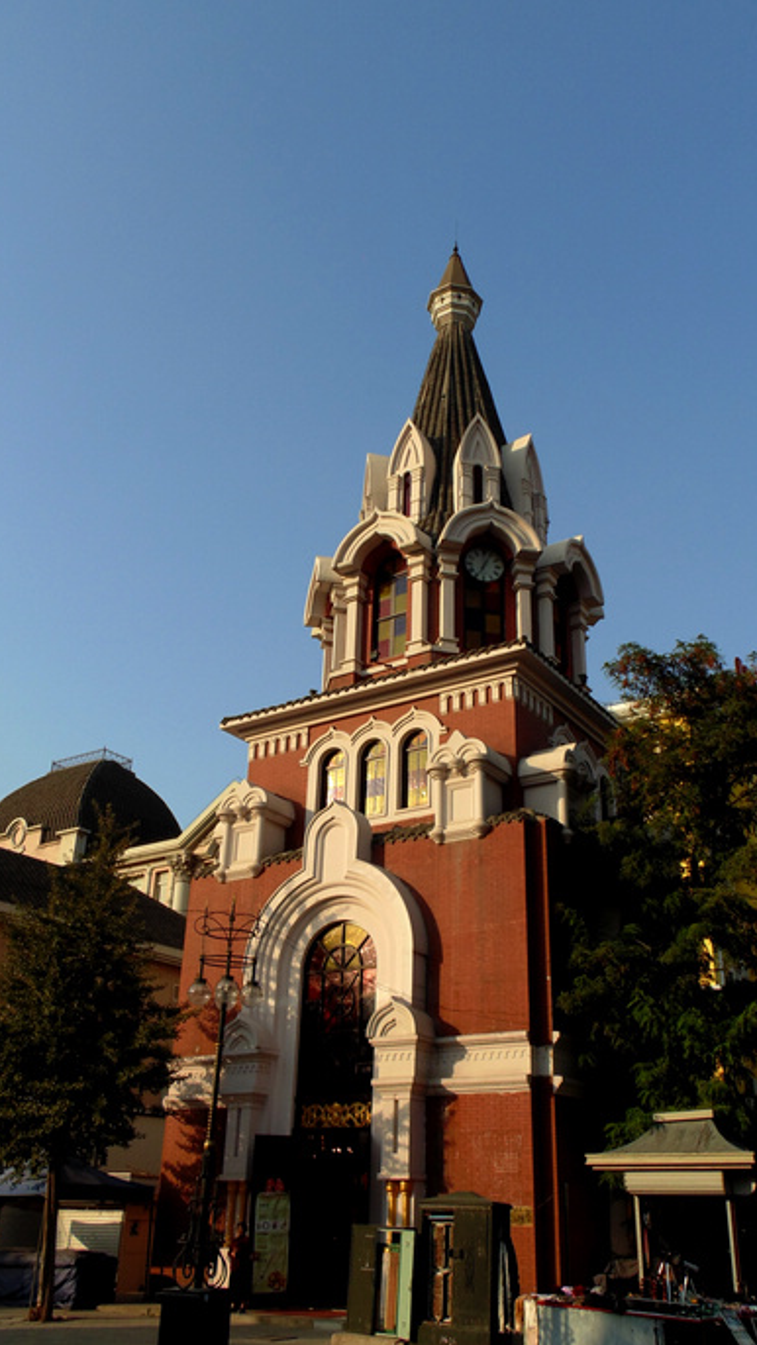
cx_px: 425
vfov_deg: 64.3
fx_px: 1070
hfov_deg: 38.9
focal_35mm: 30
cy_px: 684
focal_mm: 4.8
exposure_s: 1/800
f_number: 3.2
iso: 80
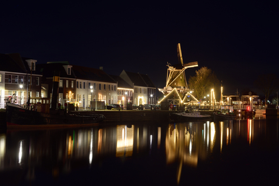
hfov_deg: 37.8
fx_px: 407
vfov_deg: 25.8
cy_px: 93
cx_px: 140
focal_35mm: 52
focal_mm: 35
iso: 250
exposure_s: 8
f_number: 8
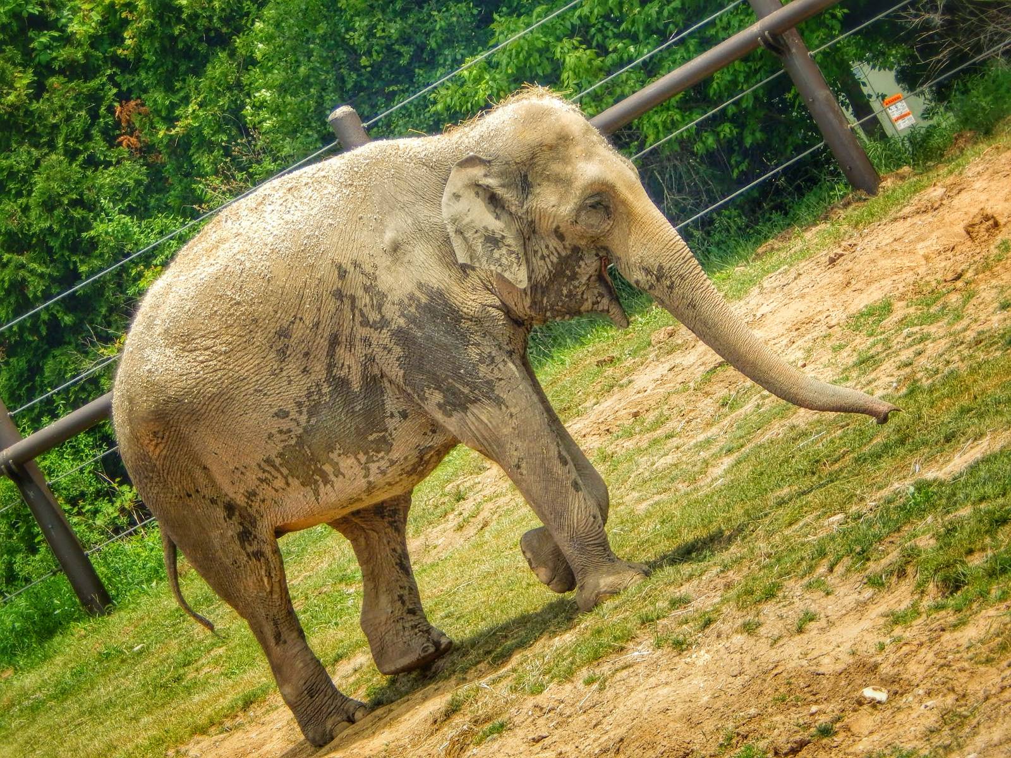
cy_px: 379
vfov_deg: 5.3
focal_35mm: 279
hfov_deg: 7.1
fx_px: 8149
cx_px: 506
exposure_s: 1/400
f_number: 5.7
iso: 125
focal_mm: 50.1
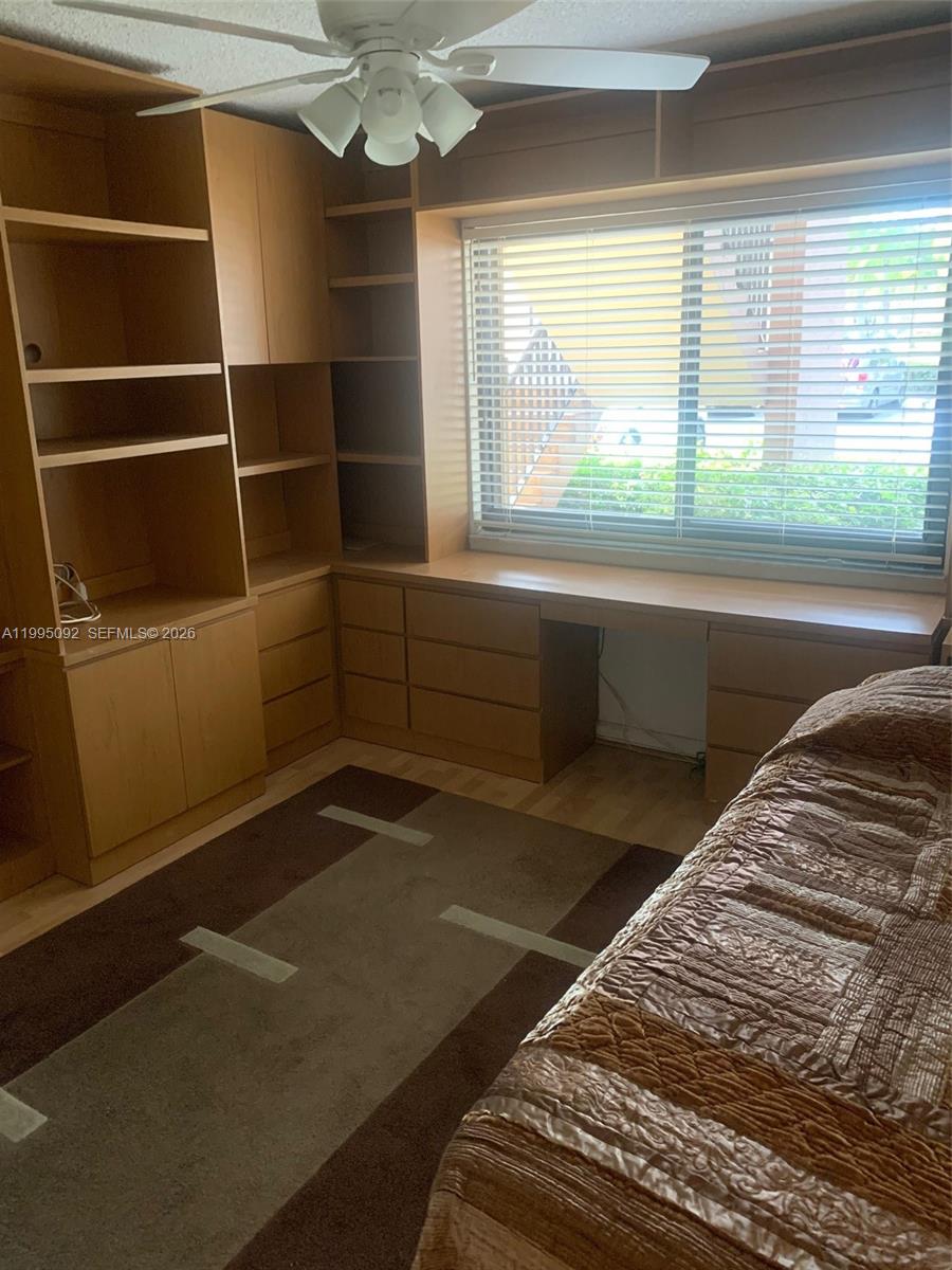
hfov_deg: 53.1
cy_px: 635
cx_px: 476
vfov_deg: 67.3
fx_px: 953
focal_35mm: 26
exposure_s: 1/60
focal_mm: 4.25
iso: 320
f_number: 1.8
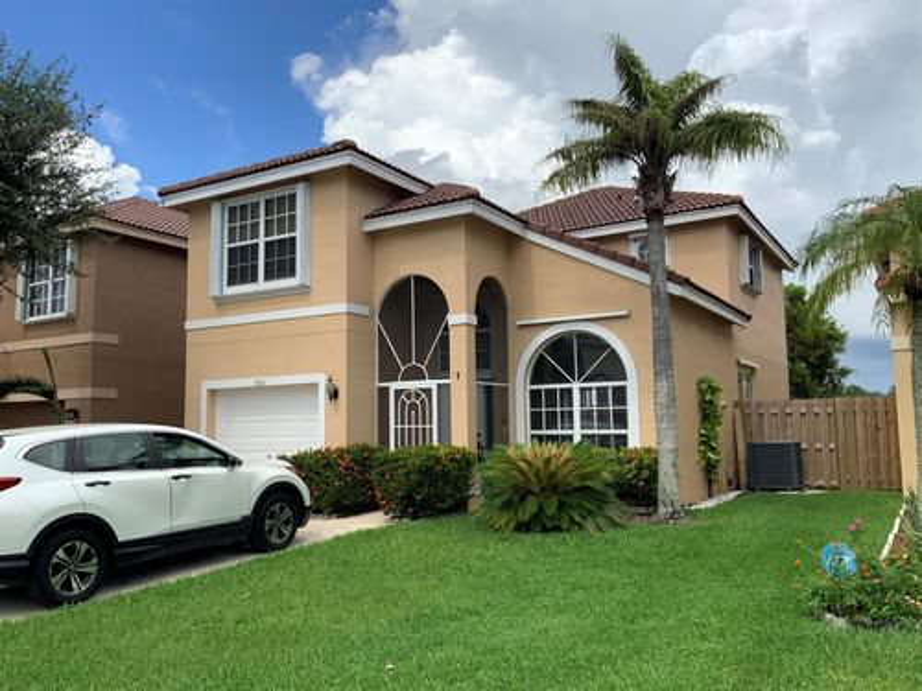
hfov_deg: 61.7
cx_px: 461
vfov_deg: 48.2
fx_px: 772
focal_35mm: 29
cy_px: 346
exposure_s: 1/2227
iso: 16
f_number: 1.8
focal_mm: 3
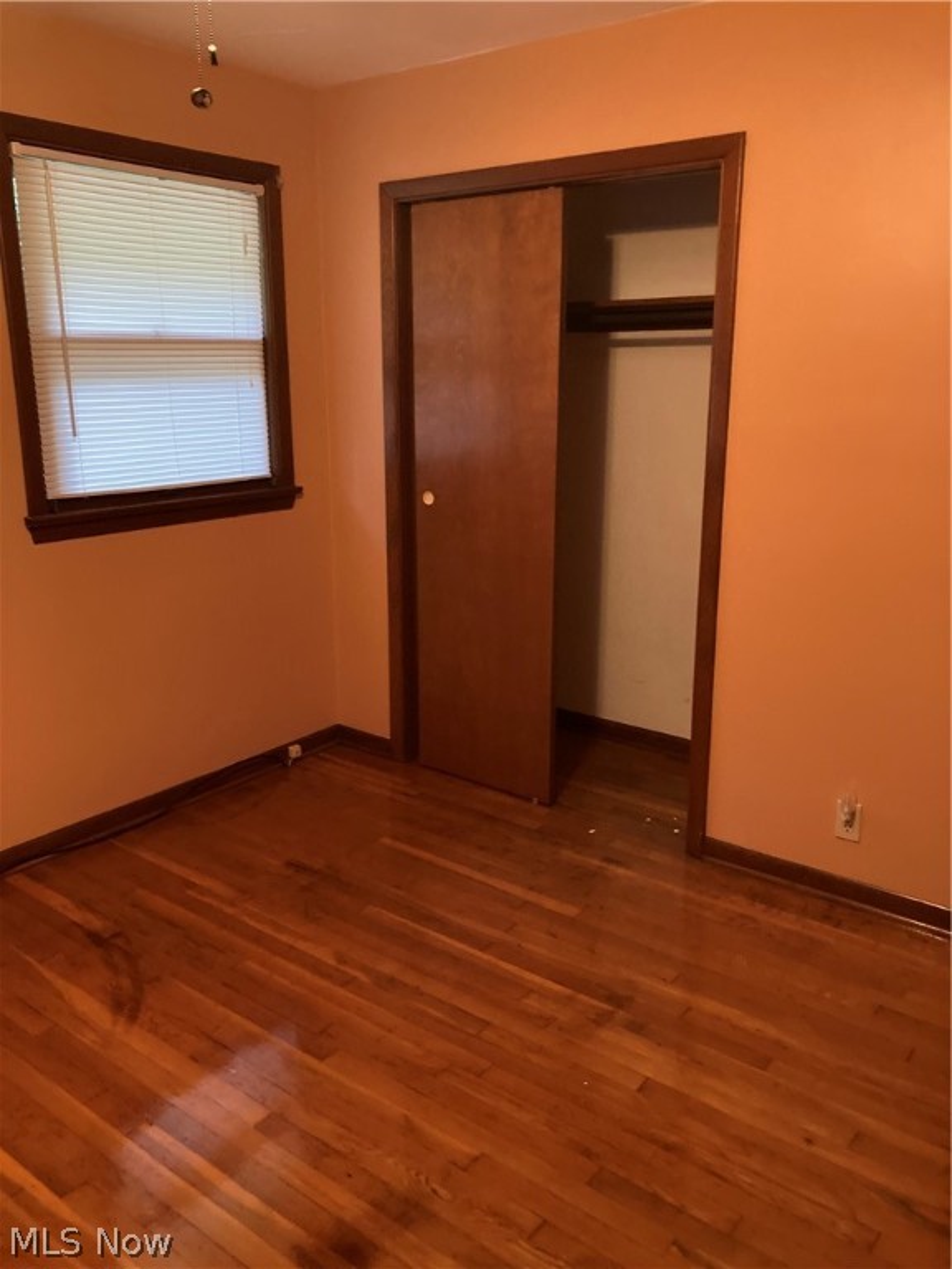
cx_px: 476
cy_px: 634
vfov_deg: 63.4
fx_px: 1027
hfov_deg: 49.7
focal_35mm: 28
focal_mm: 3.99
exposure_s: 1/24
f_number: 1.8
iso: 500
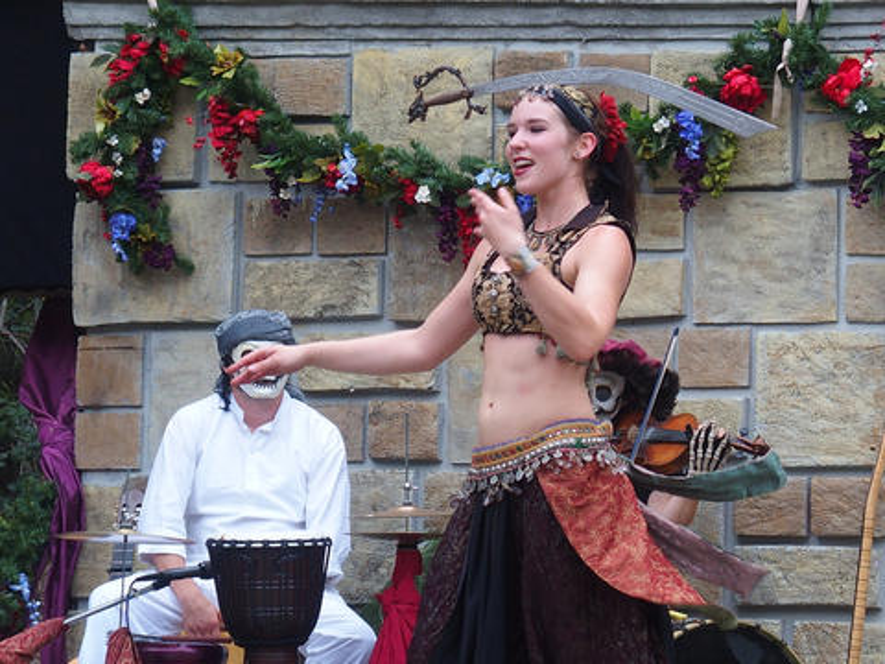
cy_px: 332
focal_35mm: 165
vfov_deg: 9.0
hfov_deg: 12.0
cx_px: 442
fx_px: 4218
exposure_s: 1/250
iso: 200
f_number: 2.8
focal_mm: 35
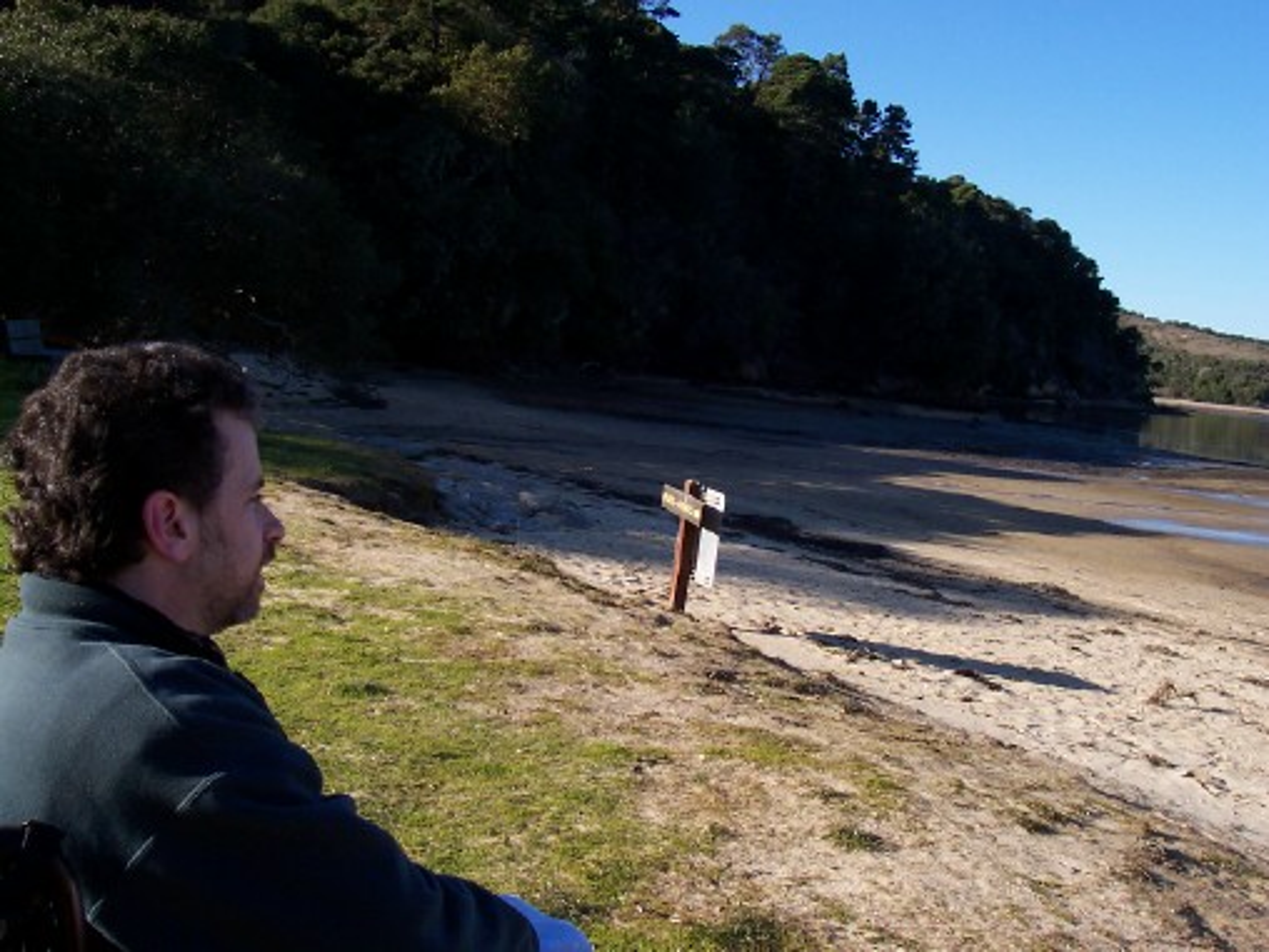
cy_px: 476
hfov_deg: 50.1
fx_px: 1356
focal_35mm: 37
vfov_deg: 38.7
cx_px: 634
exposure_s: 1/350
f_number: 5.6
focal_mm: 5.6
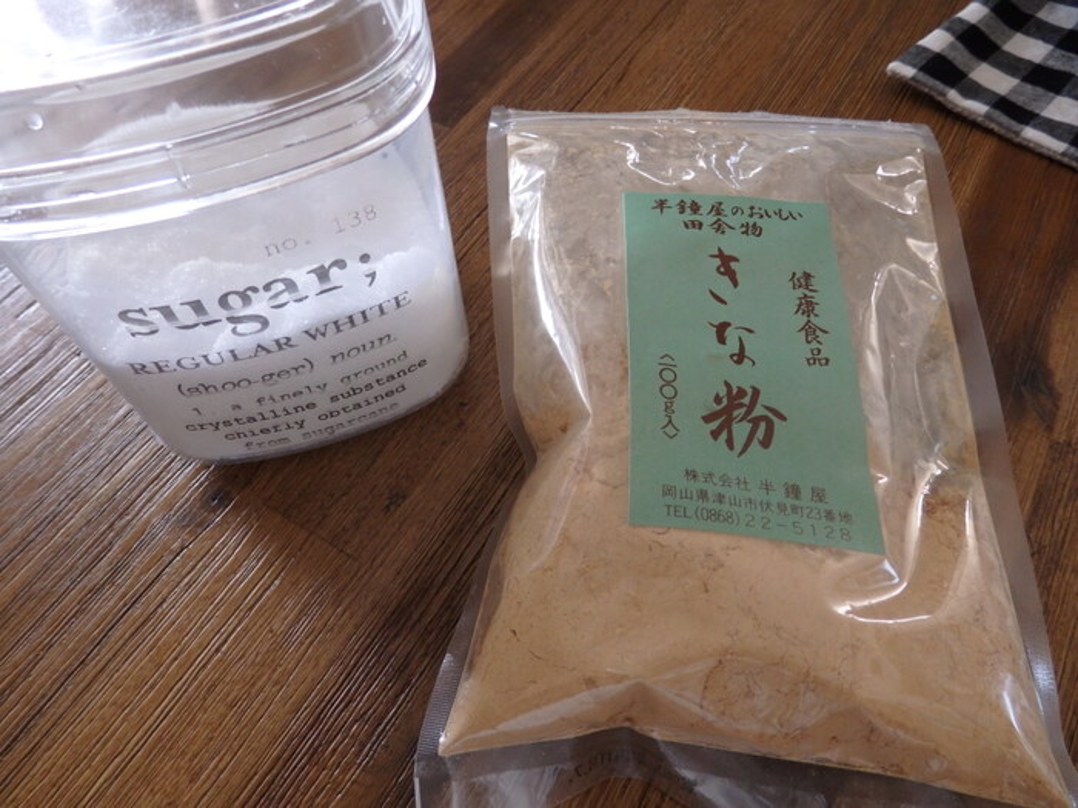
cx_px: 539
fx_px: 779
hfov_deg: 69.4
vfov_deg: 54.9
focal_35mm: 25
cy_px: 404
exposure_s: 1/30
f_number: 3
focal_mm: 4.5
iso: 320
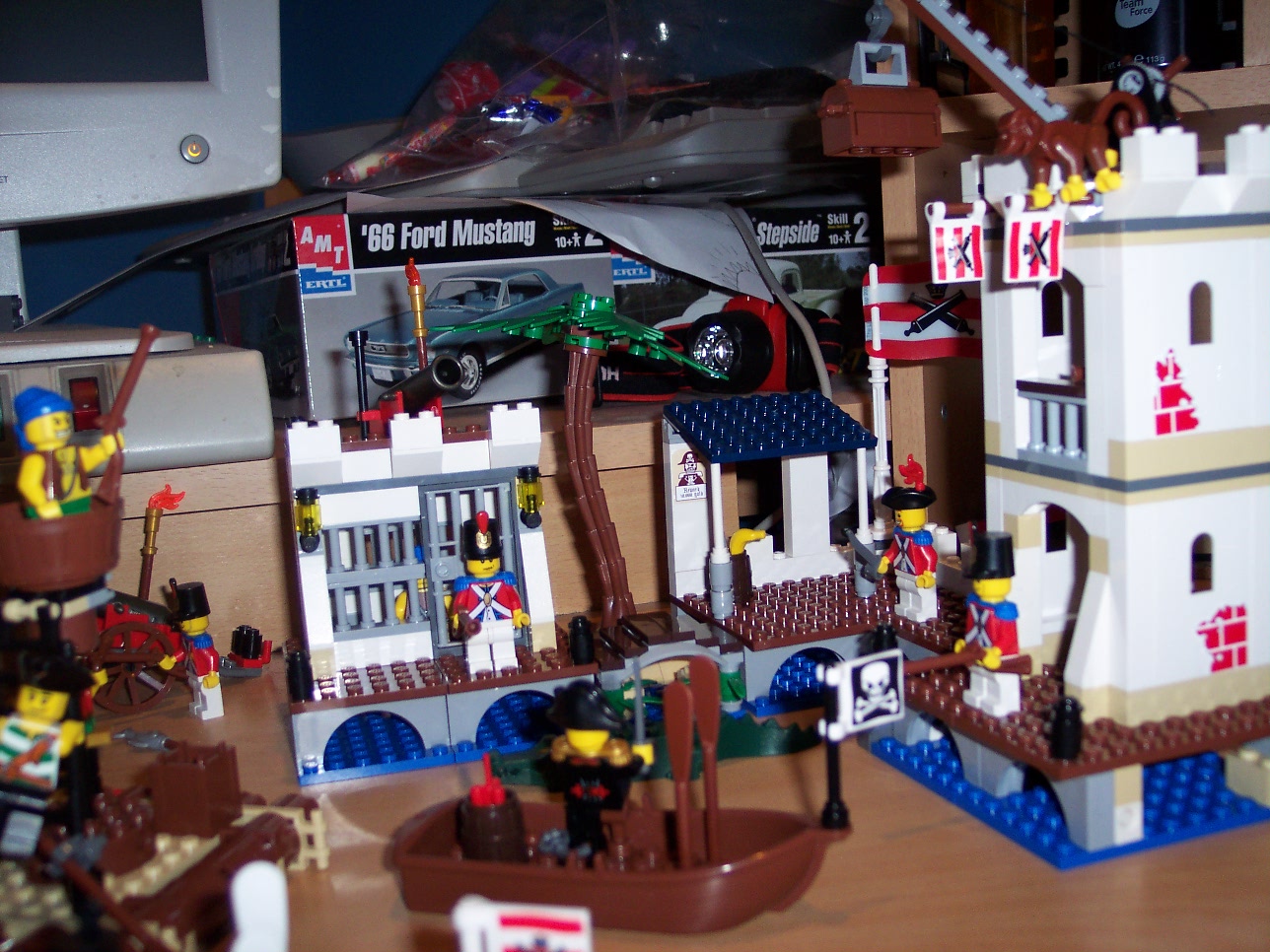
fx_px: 1394
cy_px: 476
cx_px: 635
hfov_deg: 49.0
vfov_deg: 37.7
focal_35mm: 38
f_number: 2.8
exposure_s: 1/30
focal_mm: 8
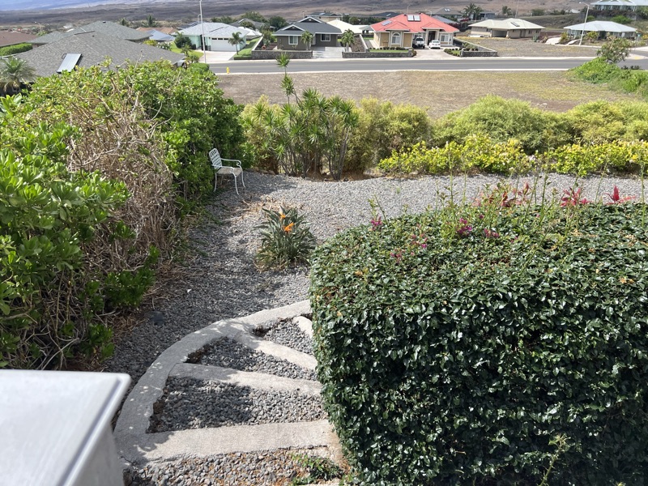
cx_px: 324
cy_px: 243
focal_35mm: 26
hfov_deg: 67.3
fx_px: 487
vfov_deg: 53.1
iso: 50
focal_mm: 5.7
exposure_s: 1/3257
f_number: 1.5
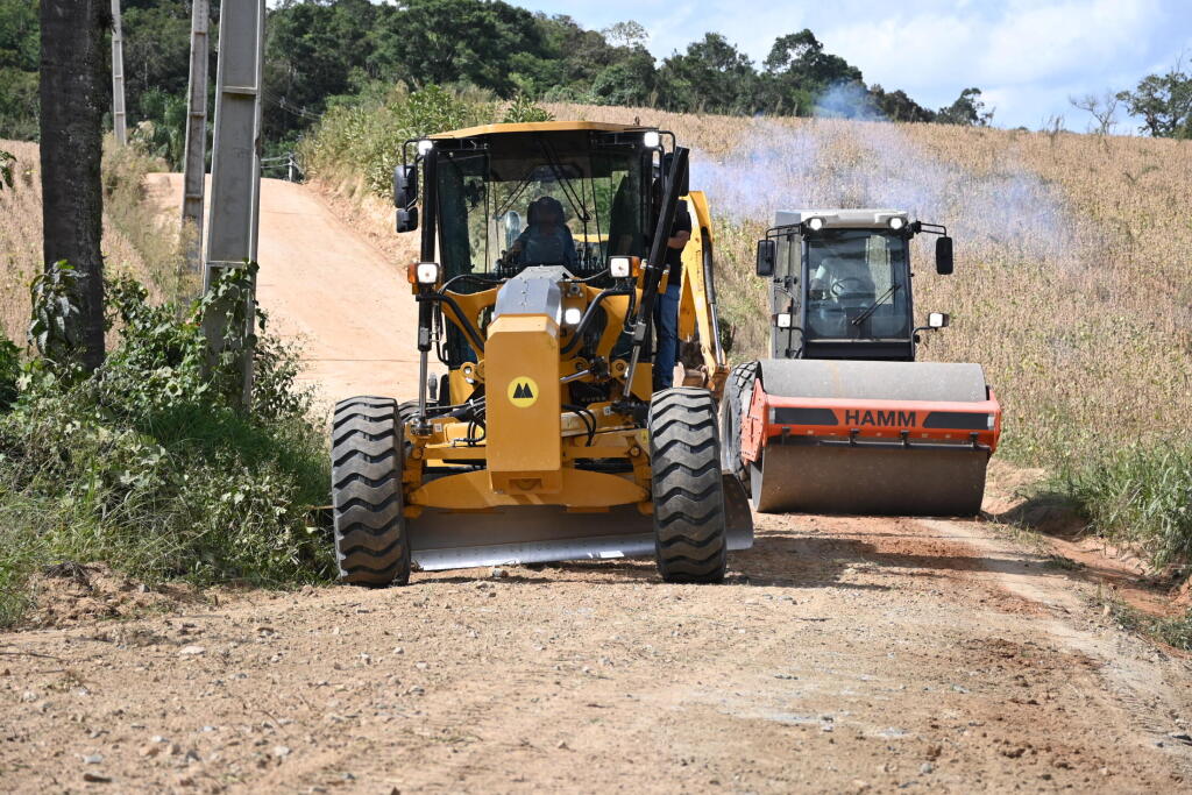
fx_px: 4205
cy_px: 398
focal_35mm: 127
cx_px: 596
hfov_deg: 16.1
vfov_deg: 10.8
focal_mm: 85
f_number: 7.1
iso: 100
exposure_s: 1/320
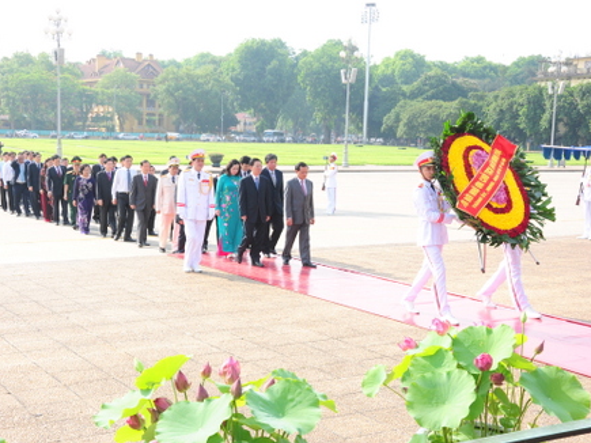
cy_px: 224
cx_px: 261
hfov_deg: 36.1
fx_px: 905
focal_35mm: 53
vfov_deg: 27.5
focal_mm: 32
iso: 250
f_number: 9
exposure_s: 1/160
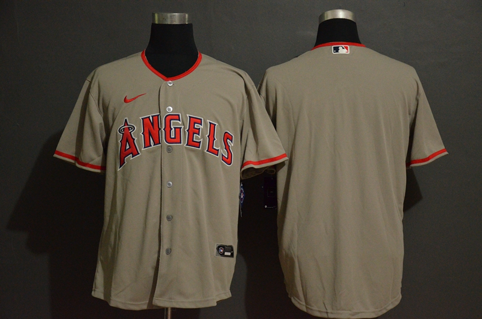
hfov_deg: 29.9
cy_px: 160
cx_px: 241
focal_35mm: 68
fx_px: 902
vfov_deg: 20.1
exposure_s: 1/40
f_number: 4.5
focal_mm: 45
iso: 4000
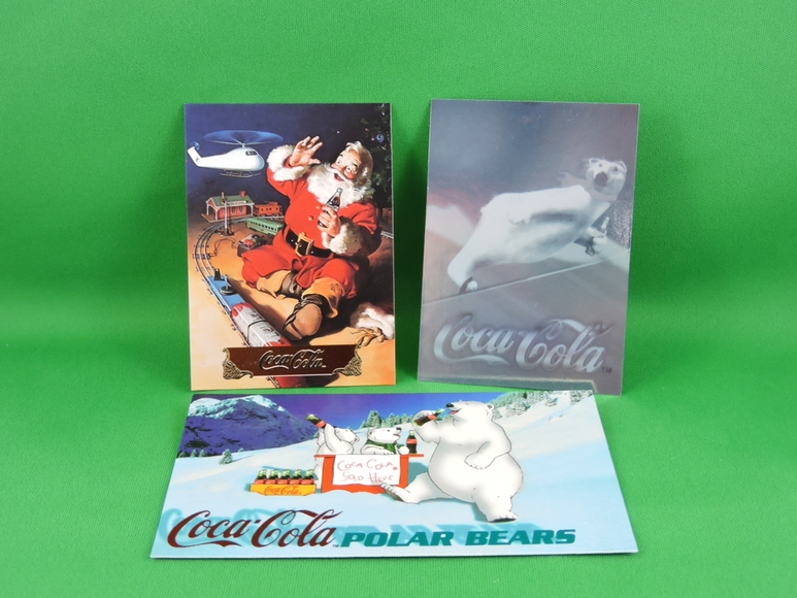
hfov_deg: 46.8
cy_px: 299
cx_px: 398
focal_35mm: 40
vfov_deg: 36.0
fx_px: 921
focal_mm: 7.2
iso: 720
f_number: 3.8
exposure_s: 1/125
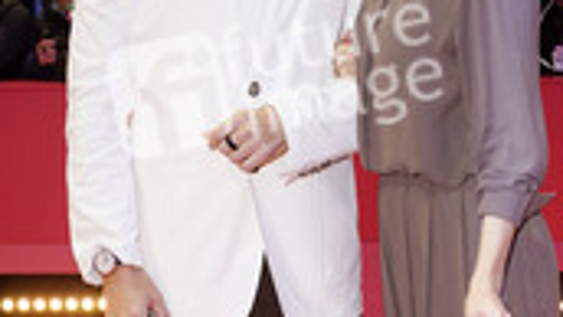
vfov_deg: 12.1
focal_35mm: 100
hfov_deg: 21.3
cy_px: 245
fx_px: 1494
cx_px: 370
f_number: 5.6
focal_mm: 41
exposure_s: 1/160
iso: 800
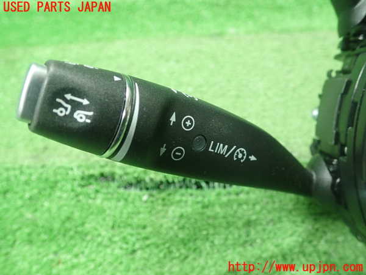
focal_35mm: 30
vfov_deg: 46.8
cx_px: 183
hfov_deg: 60.0
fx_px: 317
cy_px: 138
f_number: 2.3
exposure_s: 1/80
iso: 800
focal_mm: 5.5
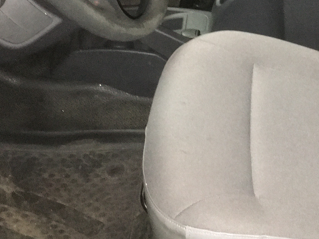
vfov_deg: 20.1
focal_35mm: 71
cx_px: 243
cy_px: -2
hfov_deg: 27.0
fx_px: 654
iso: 400
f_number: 2.2
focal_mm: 4.15
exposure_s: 1/17
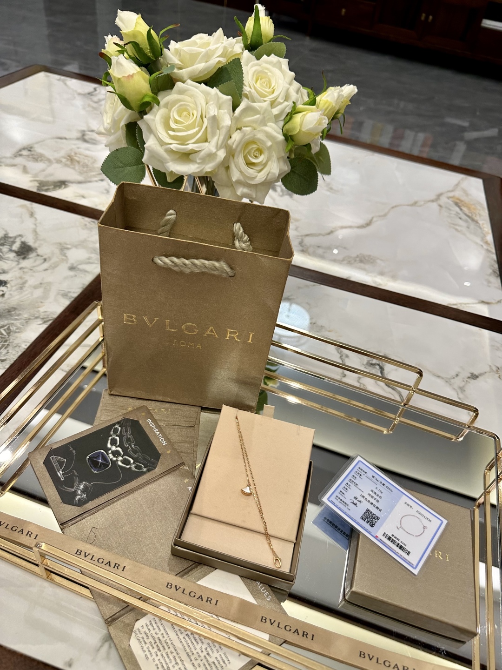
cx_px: 251
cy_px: 335
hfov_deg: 56.8
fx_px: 464
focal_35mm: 24
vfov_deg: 71.6
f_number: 1.78
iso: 160
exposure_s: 1/100
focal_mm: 6.86
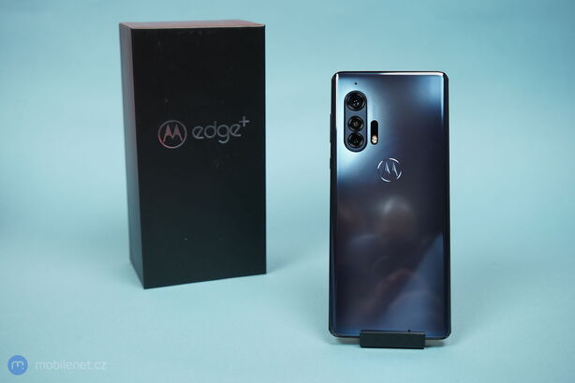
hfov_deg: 41.1
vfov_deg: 28.1
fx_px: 766
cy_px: 192
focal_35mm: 48
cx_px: 288
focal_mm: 48
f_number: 5.6
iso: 1250
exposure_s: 1/160
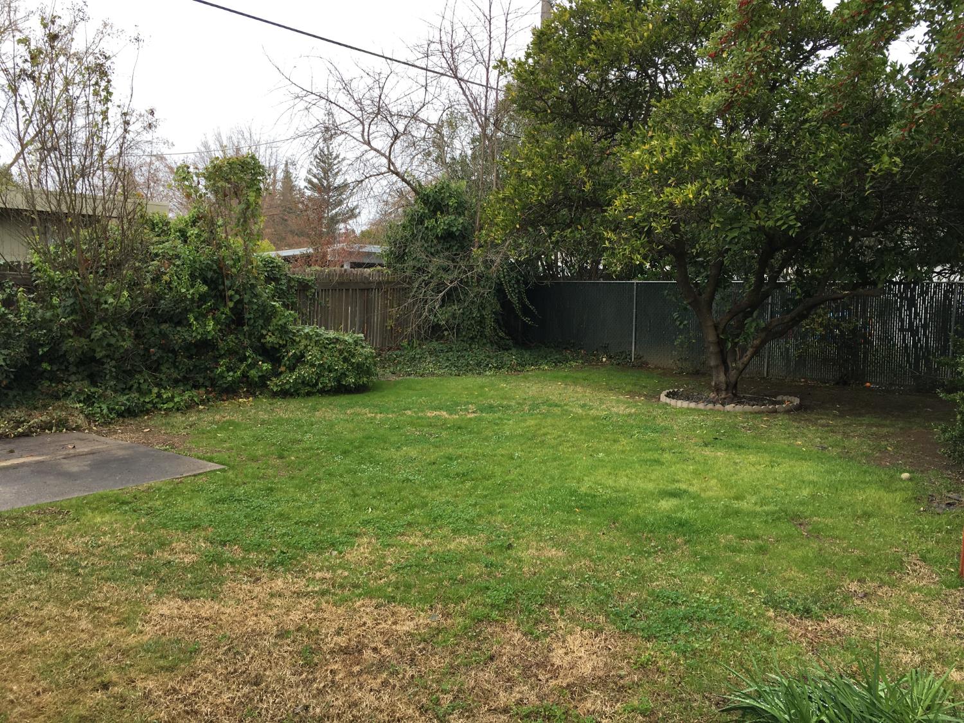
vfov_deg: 48.2
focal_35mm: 29
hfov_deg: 61.7
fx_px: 808
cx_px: 482
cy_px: 362
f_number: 2.2
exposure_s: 1/234
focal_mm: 4.15
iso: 25
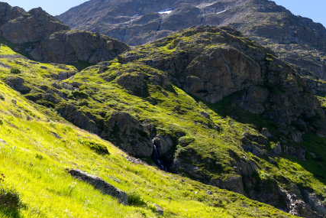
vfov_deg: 31.1
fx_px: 389
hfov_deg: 45.3
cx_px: 189
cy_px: 82
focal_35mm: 43
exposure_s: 1/100
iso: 100
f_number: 7.1
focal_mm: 30
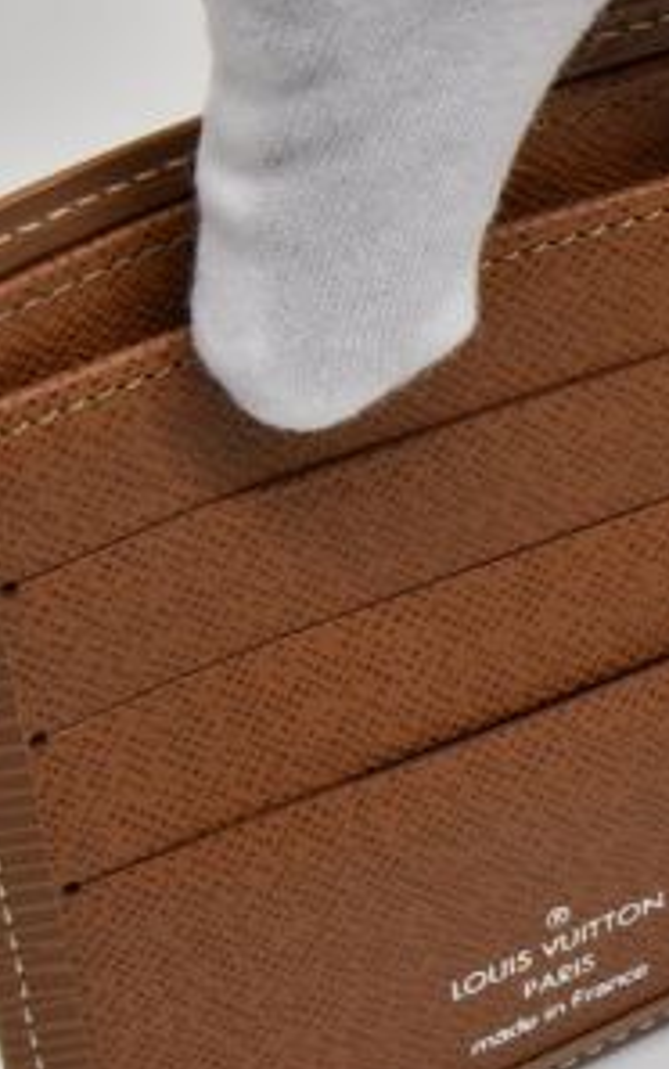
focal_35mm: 215
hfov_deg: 6.0
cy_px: 675
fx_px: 6263
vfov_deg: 9.7
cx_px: 1090
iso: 200
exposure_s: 1/10
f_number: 22
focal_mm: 98
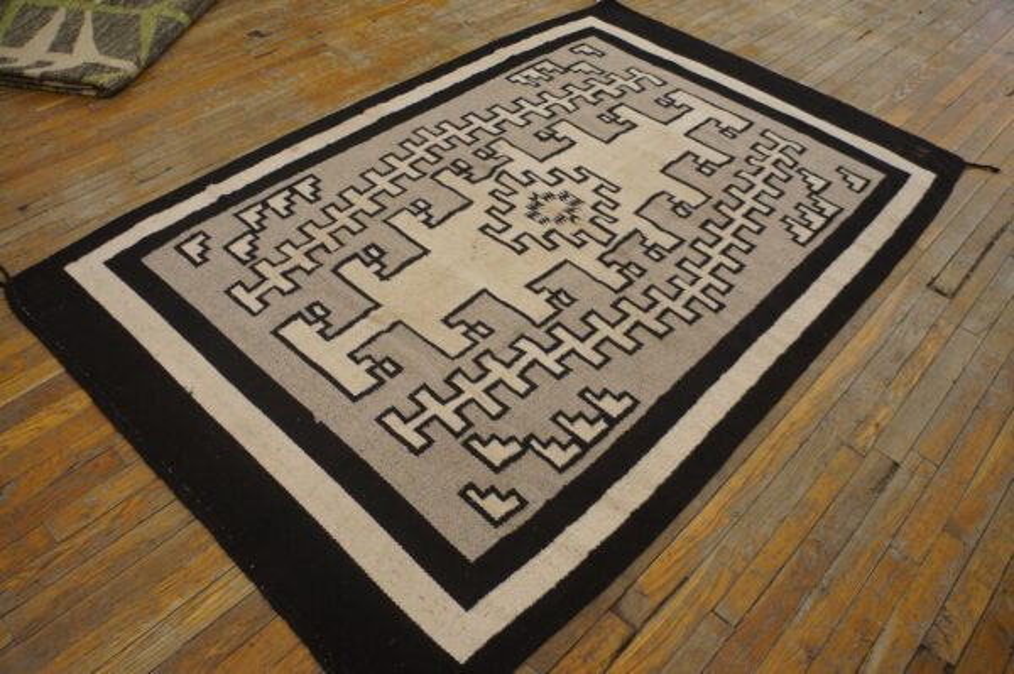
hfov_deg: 67.4
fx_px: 760
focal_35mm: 27
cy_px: 337
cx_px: 507
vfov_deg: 47.9
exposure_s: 1/60
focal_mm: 18
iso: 640
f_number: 4
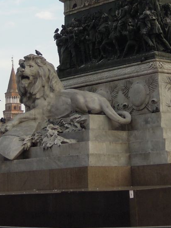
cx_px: 106
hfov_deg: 13.1
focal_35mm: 113
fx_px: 744
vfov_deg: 17.2
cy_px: 21
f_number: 2.8
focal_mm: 8.1
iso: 160
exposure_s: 1/500
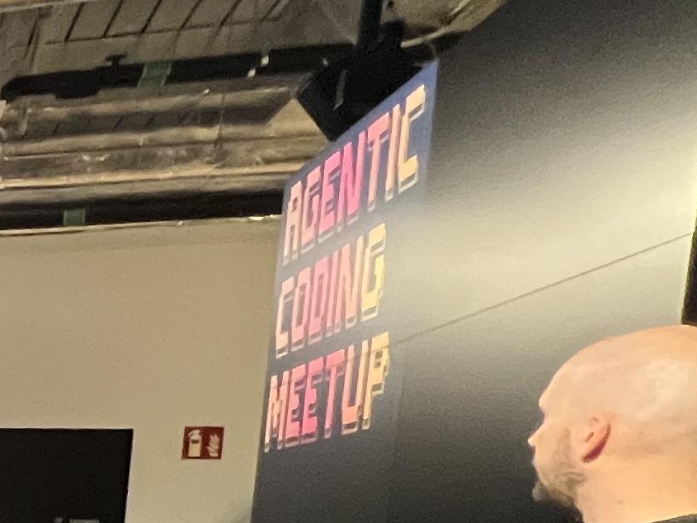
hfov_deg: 17.9
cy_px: 637
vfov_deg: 21.8
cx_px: -775
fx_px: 1249
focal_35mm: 62
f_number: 1.8
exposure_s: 1/50
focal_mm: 1.57
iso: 500
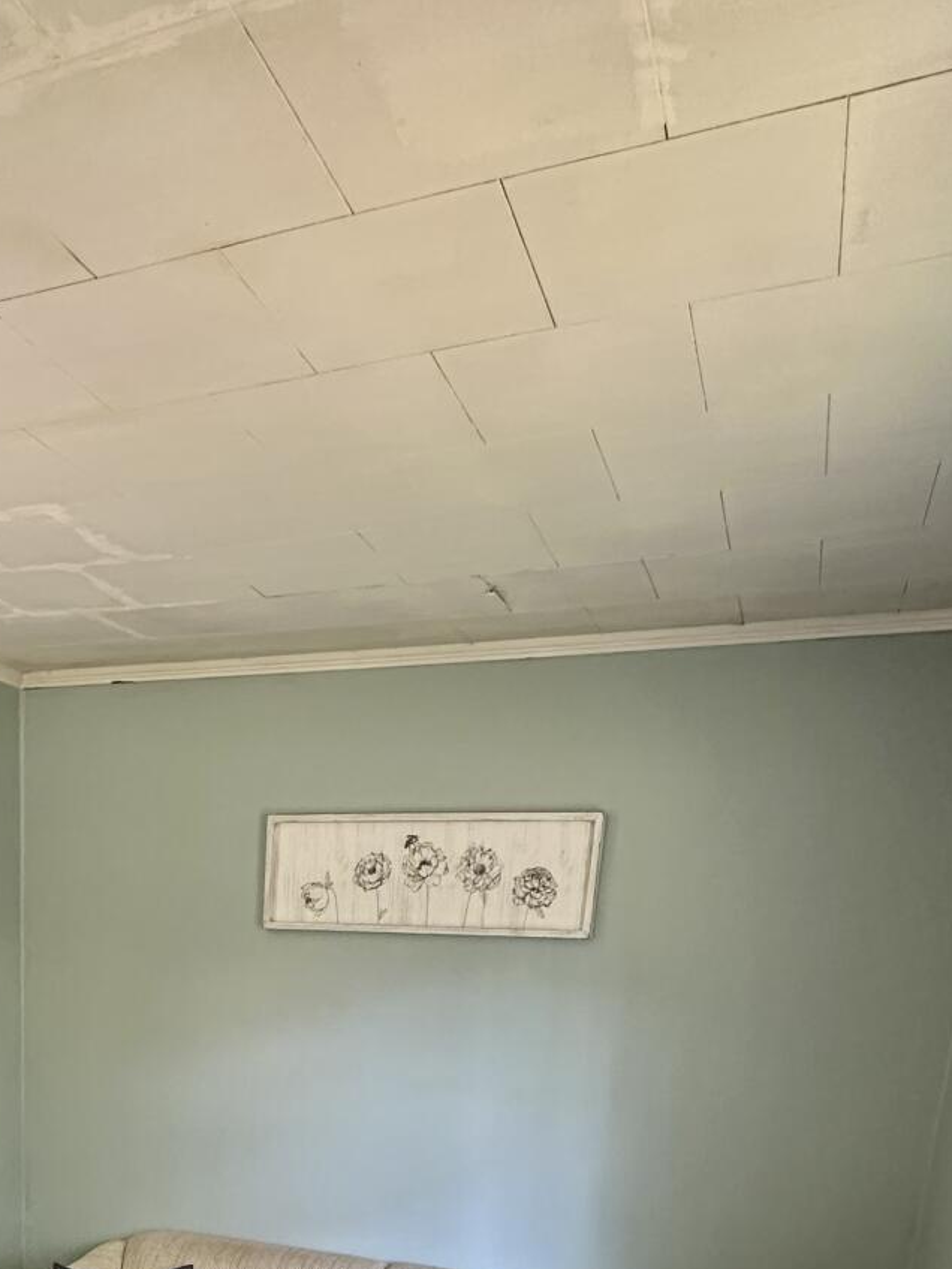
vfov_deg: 46.1
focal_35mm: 33
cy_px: 1279
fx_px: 1210
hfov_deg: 41.4
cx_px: 214
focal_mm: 2.22
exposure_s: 1/60
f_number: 2.2
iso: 250
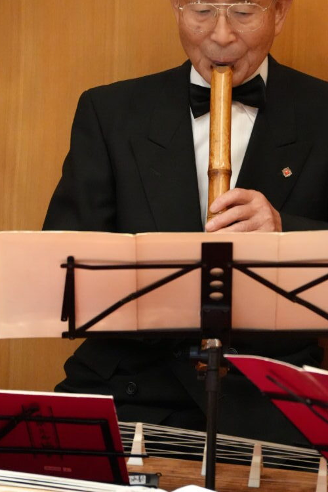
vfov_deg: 4.9
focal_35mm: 423
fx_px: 5781
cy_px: 182
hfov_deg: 3.2
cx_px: 230
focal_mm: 248
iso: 12800
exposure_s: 1/160
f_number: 6.3
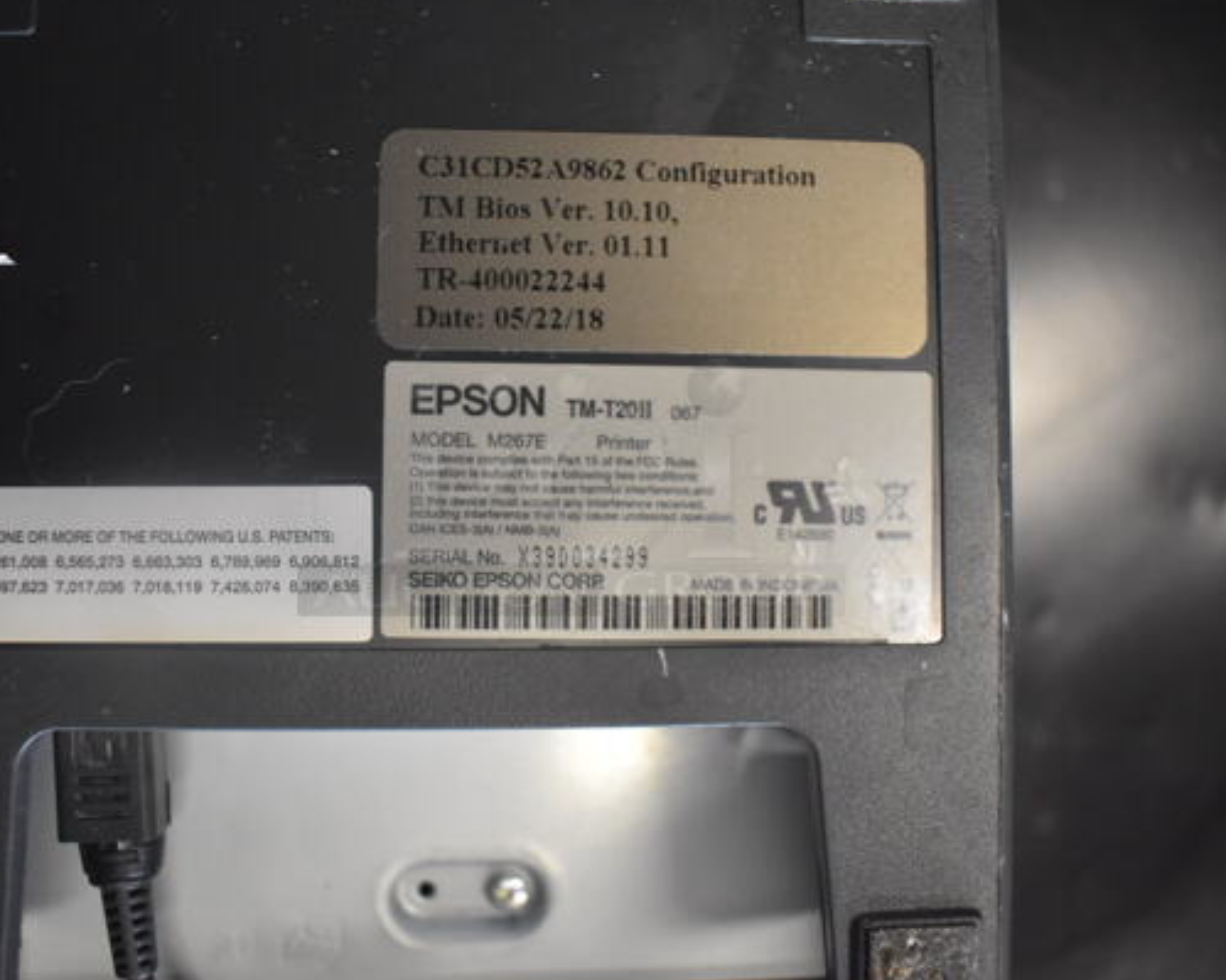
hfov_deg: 57.1
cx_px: 572
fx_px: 1125
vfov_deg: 47.1
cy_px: 486
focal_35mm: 31
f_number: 3.5
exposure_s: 1/125
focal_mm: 18
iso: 2500
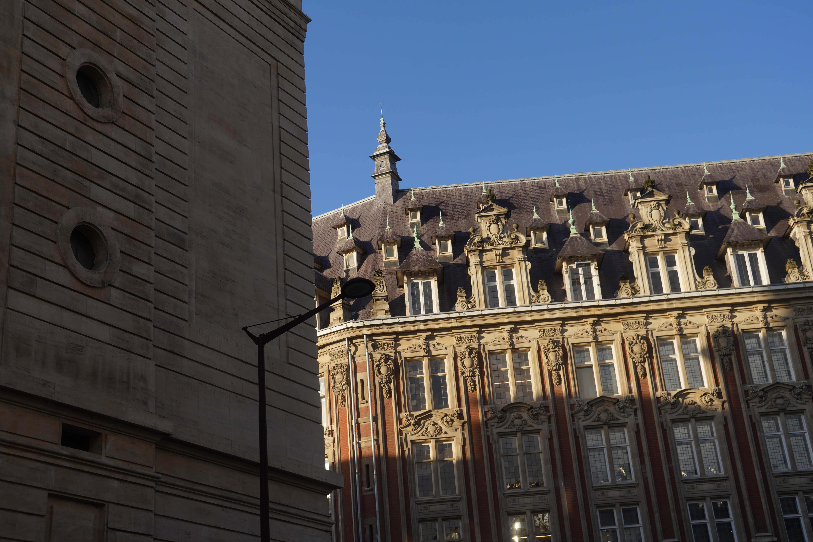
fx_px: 1152
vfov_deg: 26.5
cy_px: 271
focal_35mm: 51
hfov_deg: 38.9
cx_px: 406
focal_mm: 34
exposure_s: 1/320
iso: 100
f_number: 6.3
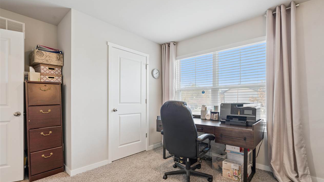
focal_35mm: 17
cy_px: 102
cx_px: 164
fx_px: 146
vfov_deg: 63.7
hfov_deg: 95.9
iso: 800
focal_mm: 16
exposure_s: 1/40
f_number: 9
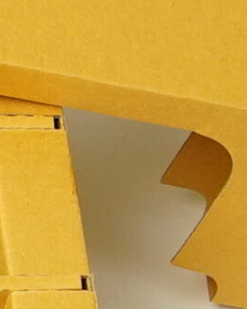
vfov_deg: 6.4
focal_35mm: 302
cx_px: -596
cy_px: 398
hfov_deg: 4.8
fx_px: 2761
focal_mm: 28
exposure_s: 1/20
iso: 1250
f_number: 10
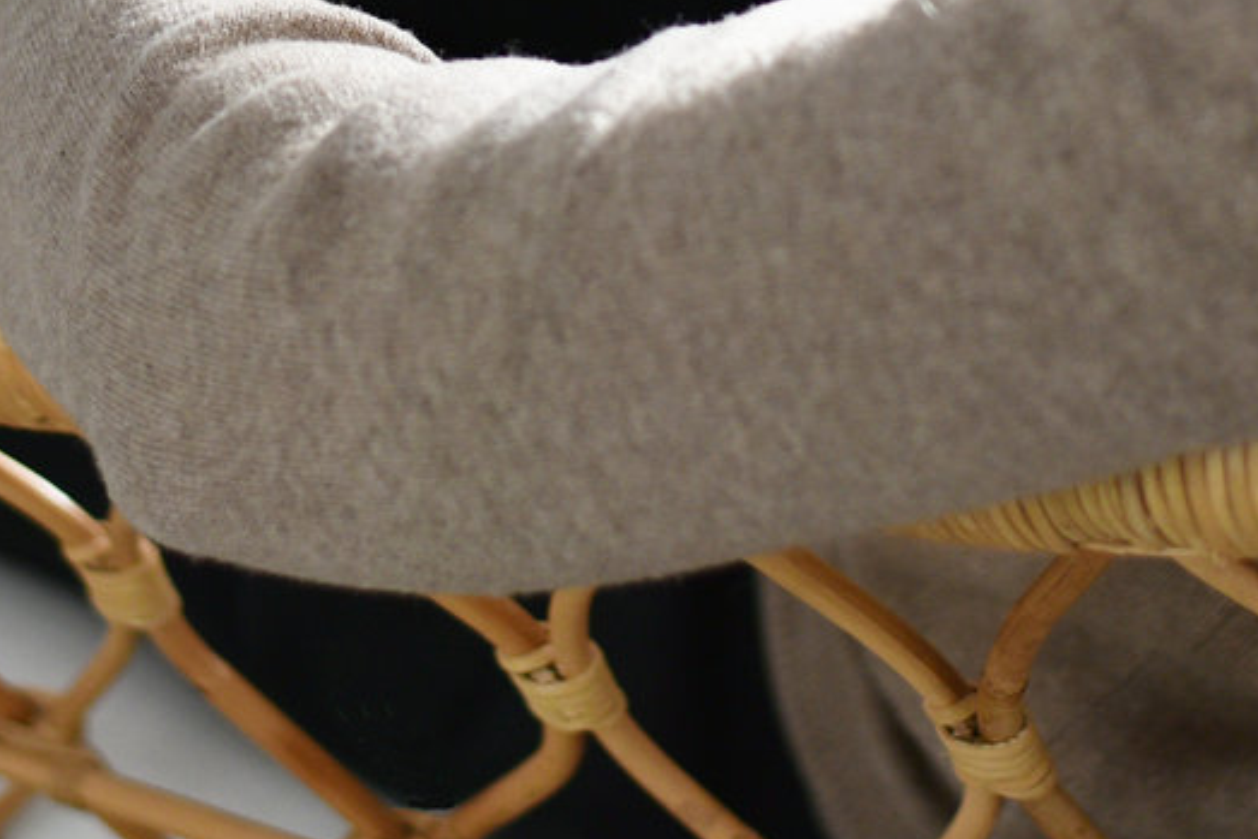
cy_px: -332
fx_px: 5348
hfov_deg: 13.4
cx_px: 609
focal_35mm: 153
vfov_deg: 8.8
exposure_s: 1/800
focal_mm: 50
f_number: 2
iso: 800
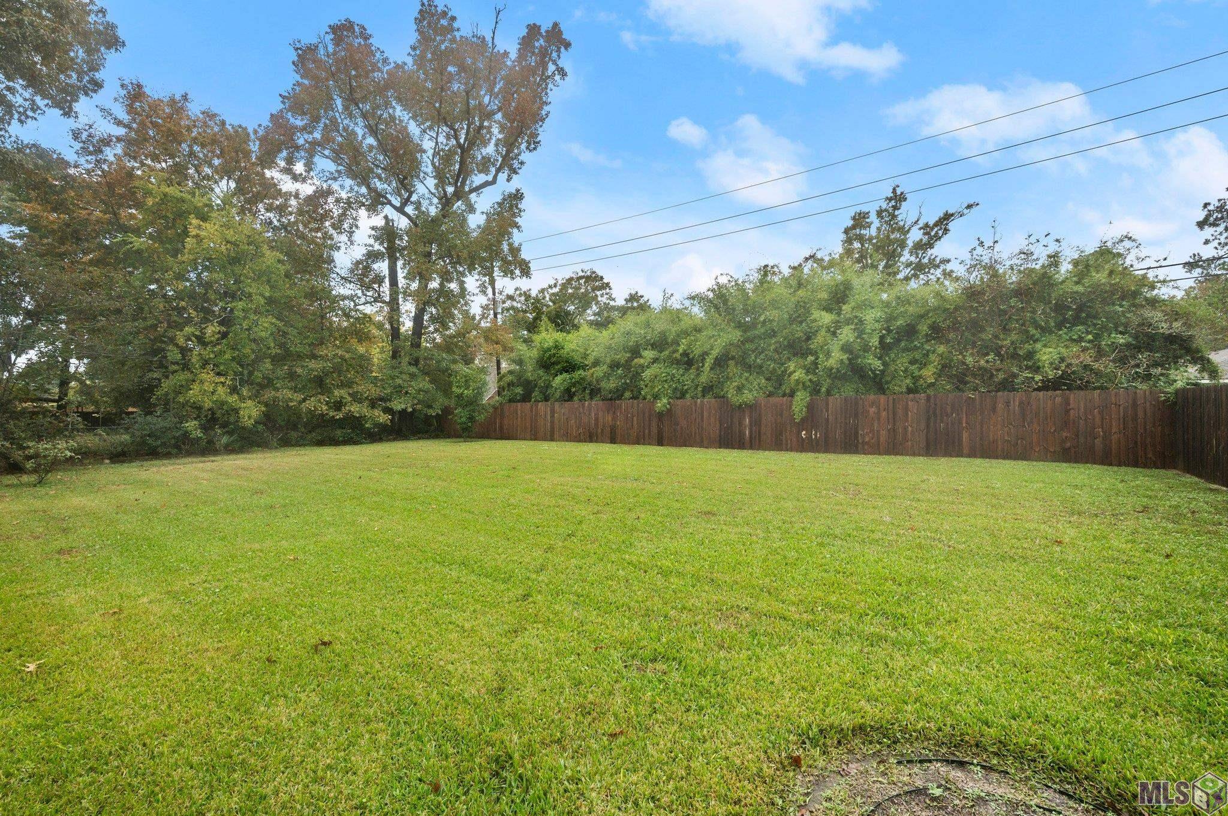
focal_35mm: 14
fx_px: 494
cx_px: 614
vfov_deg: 79.1
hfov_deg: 102.3
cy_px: 408
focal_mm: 14.5
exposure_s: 1/80
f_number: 10
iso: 320
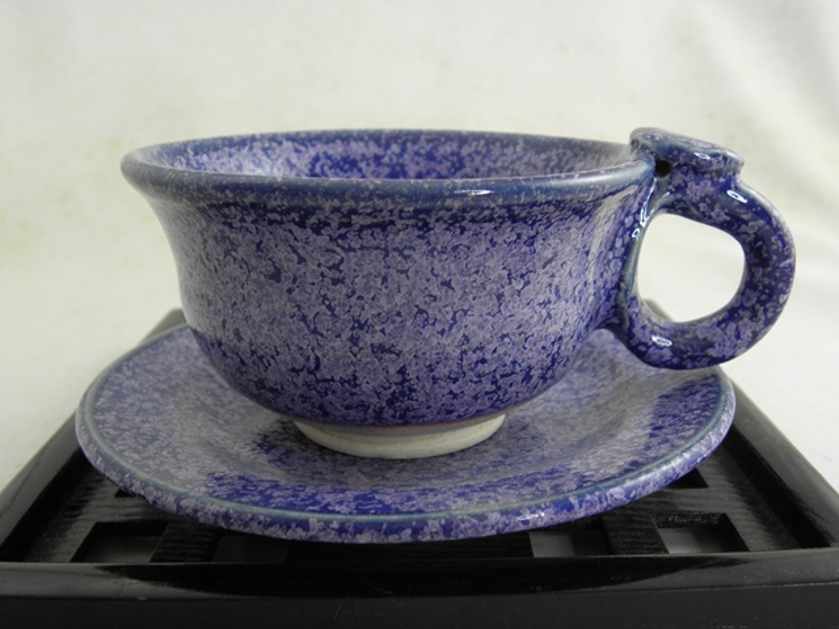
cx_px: 420
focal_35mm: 36
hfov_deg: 51.4
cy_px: 314
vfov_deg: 39.7
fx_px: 873
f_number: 3.1
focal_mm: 6.44
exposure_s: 1/13
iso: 125
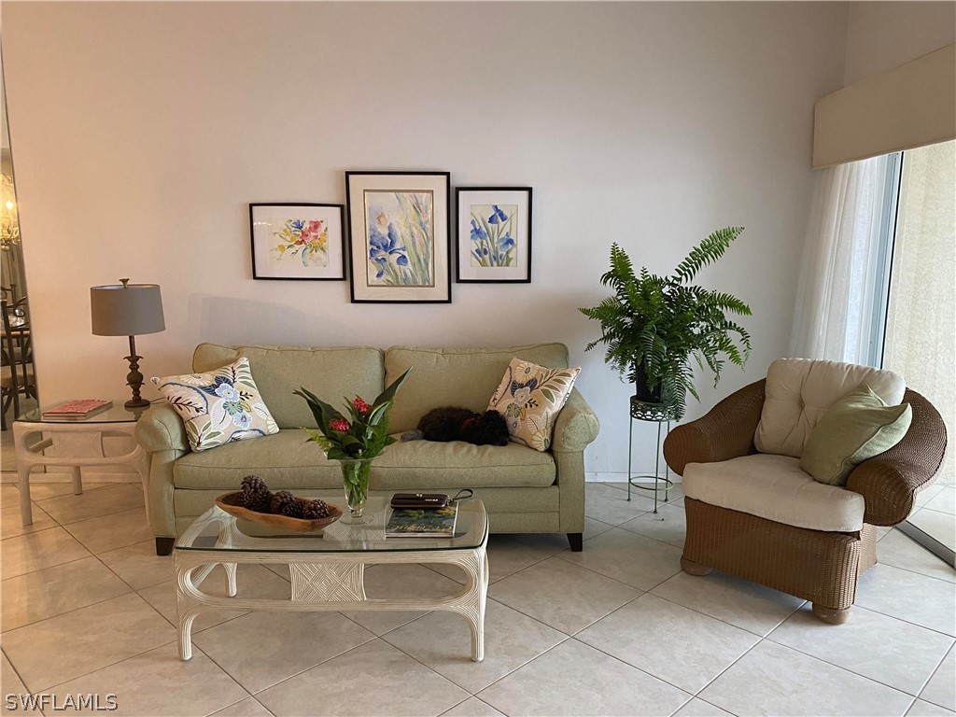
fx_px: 718
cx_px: 478
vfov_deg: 53.1
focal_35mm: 26
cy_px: 358
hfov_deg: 67.3
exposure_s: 1/60
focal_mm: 4.25
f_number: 1.8
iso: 200
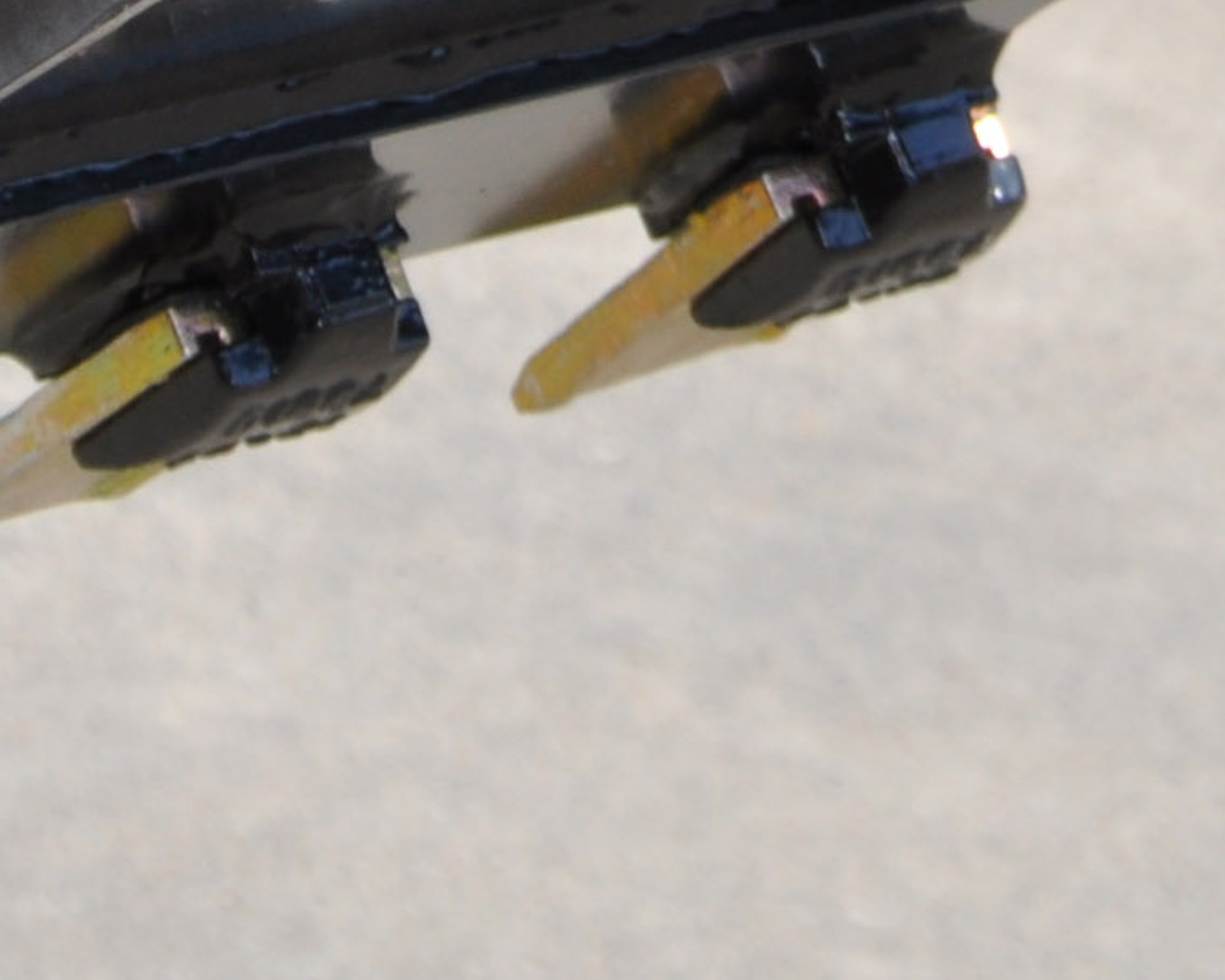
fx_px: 23022
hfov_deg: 3.0
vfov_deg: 2.4
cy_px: -1154
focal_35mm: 635
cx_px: 667
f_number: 10
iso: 200
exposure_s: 1/200
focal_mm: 80
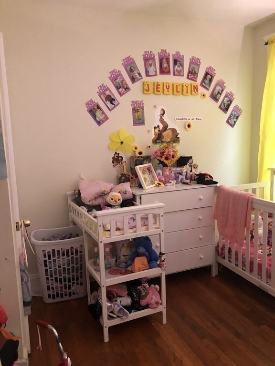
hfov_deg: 49.7
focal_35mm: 28
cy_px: 183
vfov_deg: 63.4
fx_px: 297
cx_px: 138
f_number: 1.8
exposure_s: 1/7
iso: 100
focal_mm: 3.99
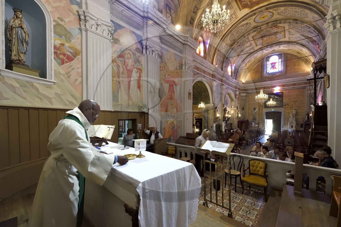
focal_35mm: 14
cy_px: 114
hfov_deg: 104.3
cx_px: 170
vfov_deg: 81.2
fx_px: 133
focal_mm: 14
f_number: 8
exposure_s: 1/20
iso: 1600
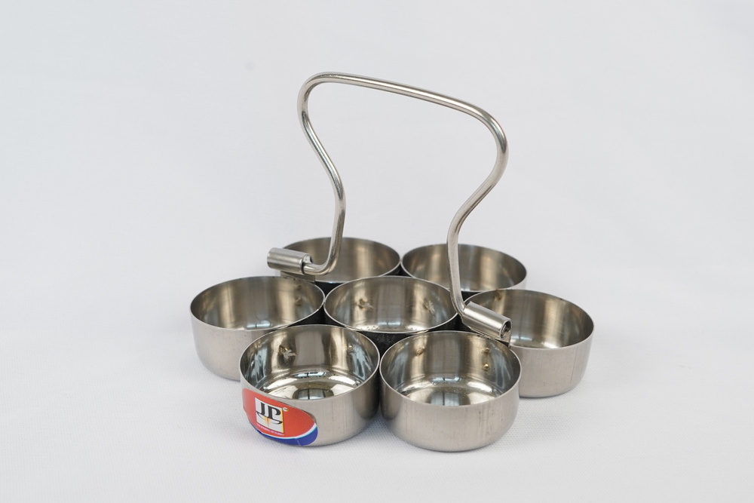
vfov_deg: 18.2
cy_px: 252
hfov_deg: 27.0
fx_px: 1571
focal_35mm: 75
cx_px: 377
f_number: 8
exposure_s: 1/100
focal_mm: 50
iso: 500
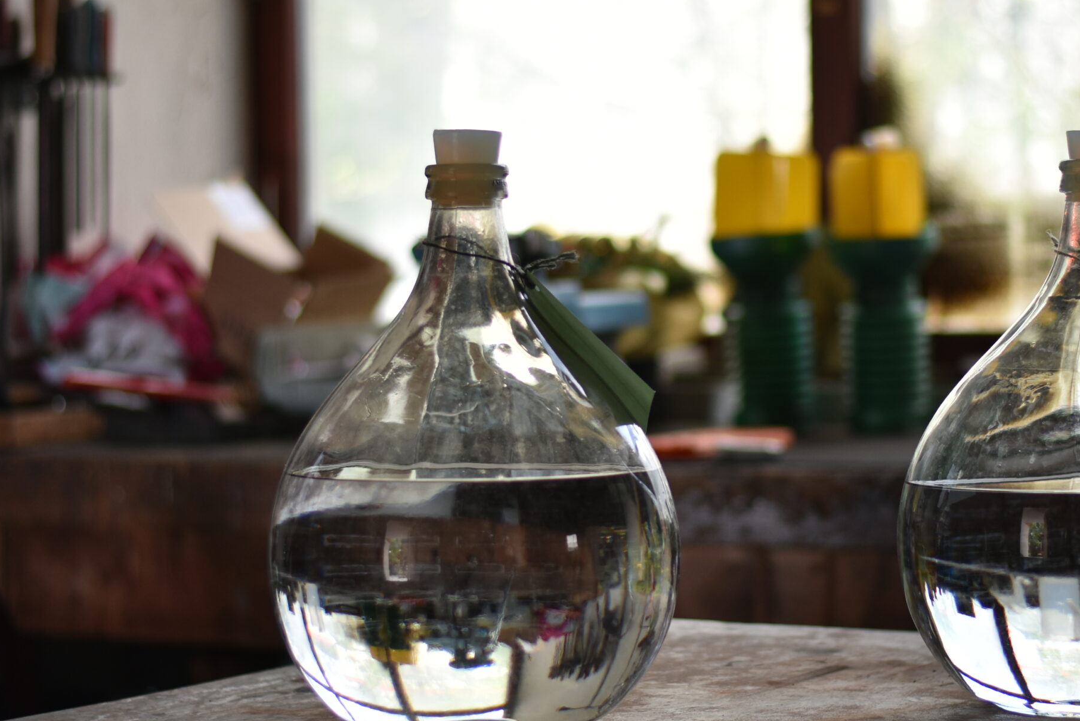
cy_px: 343
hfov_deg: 19.2
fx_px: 3180
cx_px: 674
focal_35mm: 106
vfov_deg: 12.9
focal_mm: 50
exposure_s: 1/400
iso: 200
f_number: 1.8
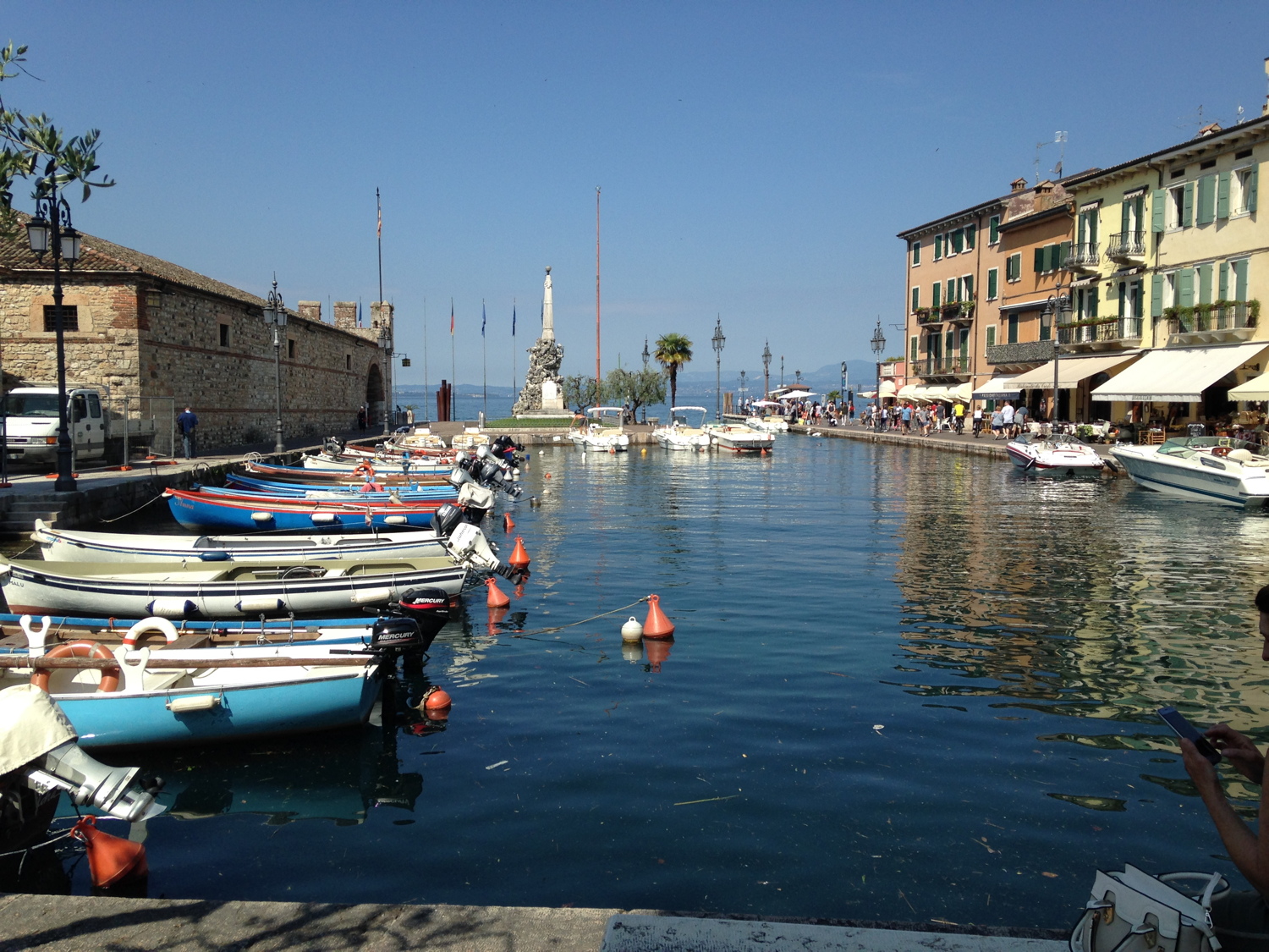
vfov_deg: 42.9
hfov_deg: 55.4
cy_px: 476
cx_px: 634
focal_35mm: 33
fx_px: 1210
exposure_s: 1/1695
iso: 50
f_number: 2.4
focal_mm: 4.12
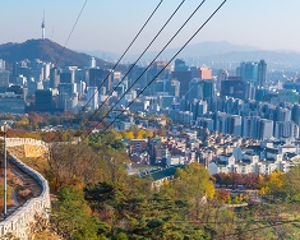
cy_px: 136
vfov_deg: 21.8
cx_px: 17
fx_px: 622
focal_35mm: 70
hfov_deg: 26.0
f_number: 8
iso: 100
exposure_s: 1/160
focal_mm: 35
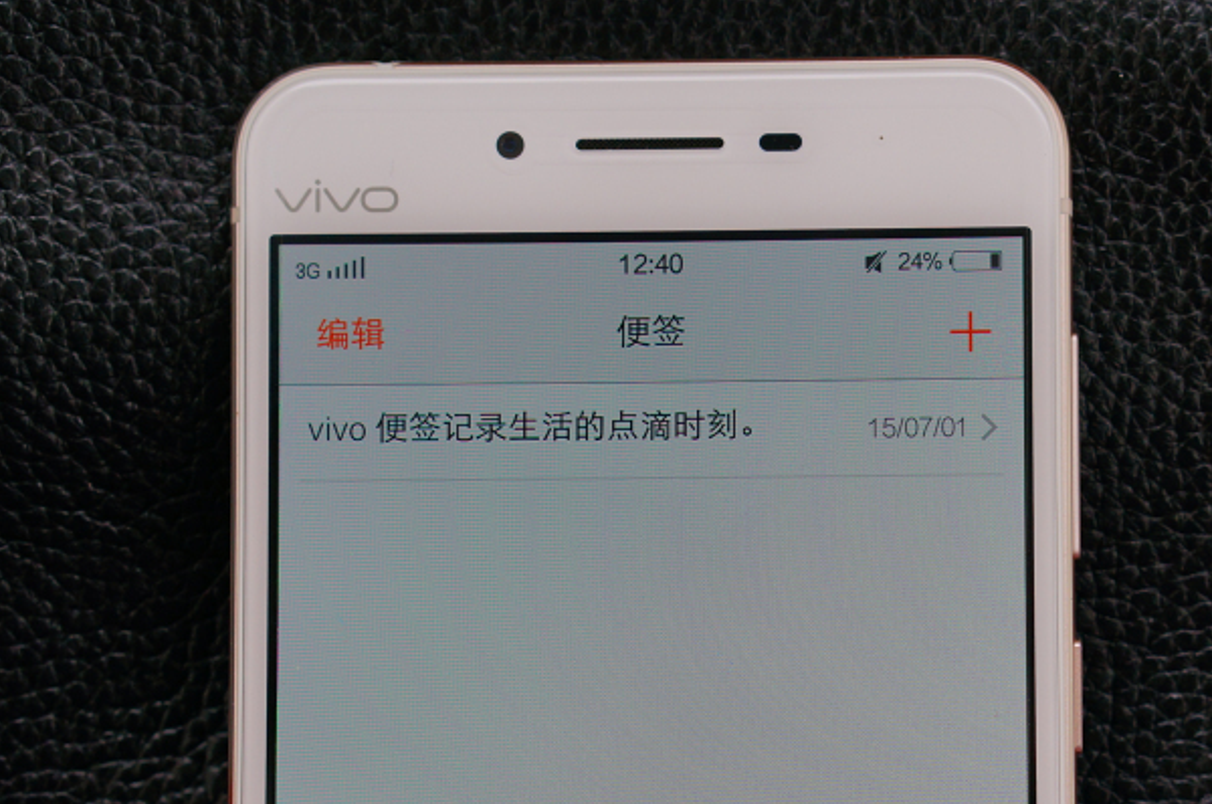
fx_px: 4202
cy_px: 608
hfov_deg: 16.4
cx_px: 786
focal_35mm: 125
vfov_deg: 10.9
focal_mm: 50
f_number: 5
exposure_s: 1/160
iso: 200
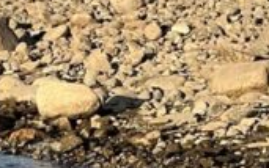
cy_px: -100
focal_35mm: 490
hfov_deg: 4.2
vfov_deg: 2.7
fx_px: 3593
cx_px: -345
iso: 32
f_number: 2.8
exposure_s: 1/373
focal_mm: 9
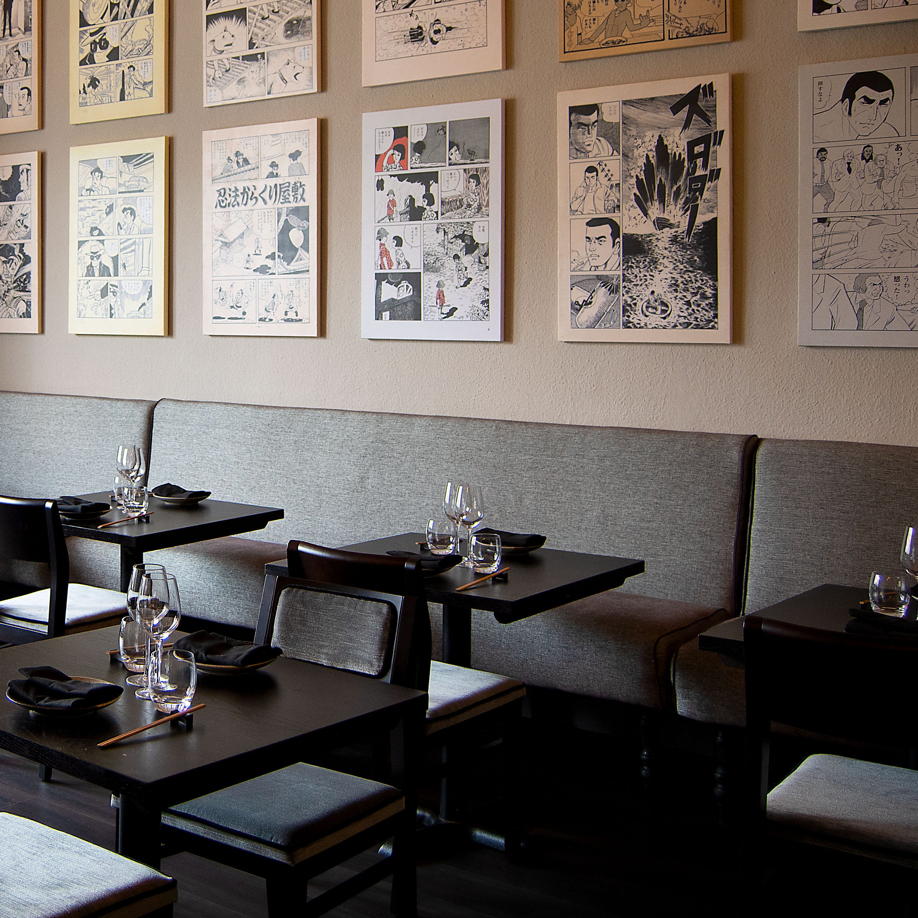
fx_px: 1380
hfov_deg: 35.4
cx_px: 161
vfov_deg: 36.6
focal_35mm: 46
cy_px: 350
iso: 320
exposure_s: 1/40
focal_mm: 18
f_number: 3.5
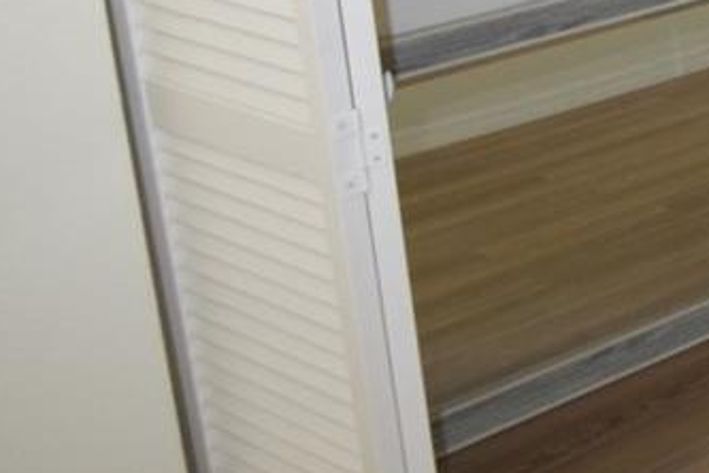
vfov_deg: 17.1
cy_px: -239
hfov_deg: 18.2
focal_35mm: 72
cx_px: 1439
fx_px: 1418
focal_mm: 10
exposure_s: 1/60
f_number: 4
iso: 800
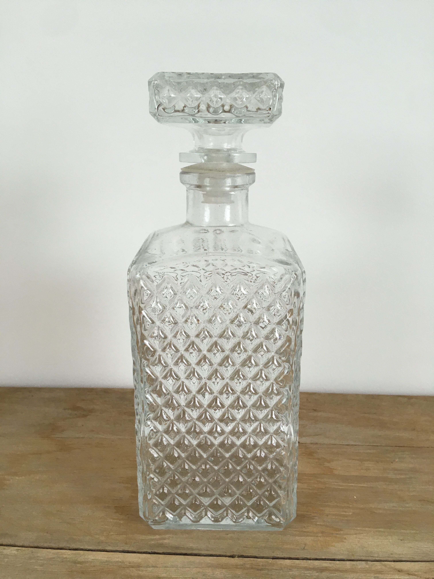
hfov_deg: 48.2
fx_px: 485
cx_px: 217
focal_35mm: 29
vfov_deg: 61.7
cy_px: 290
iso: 40
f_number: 2.2
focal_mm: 4.15
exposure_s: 1/33
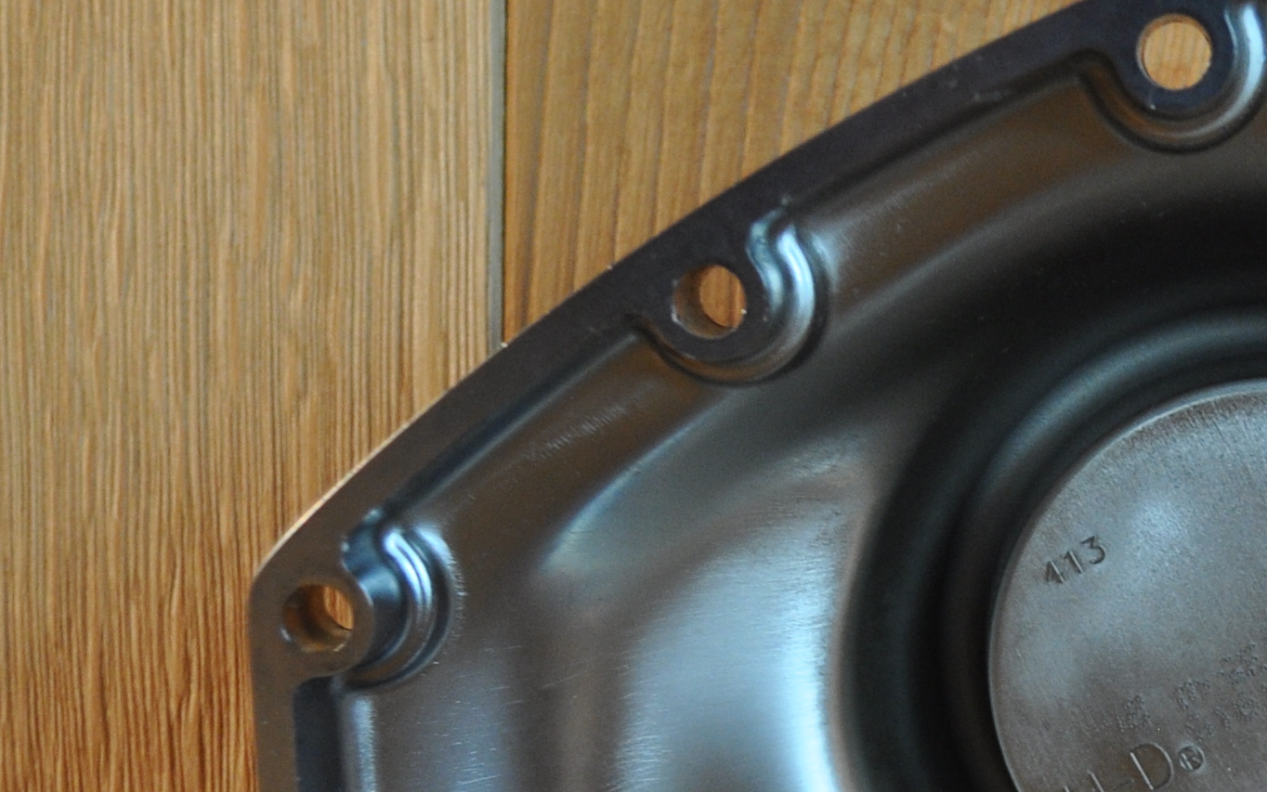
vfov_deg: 13.4
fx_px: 3315
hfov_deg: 21.0
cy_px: 839
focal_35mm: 96
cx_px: 1210
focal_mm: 20
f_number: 4
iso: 560
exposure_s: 1/60
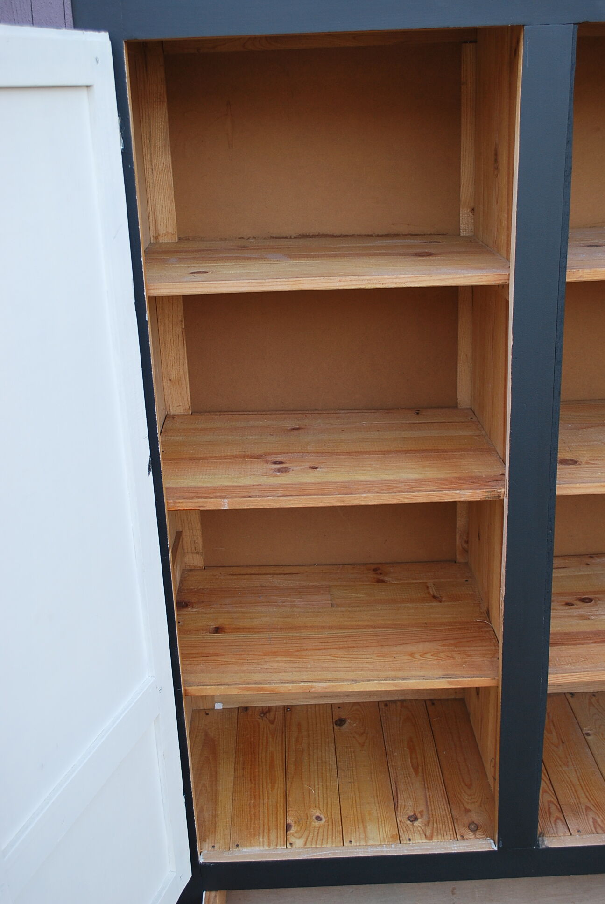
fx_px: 980
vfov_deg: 49.5
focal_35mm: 39
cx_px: 302
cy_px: 452
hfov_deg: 34.3
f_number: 4.2
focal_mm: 26
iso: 200
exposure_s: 1/50
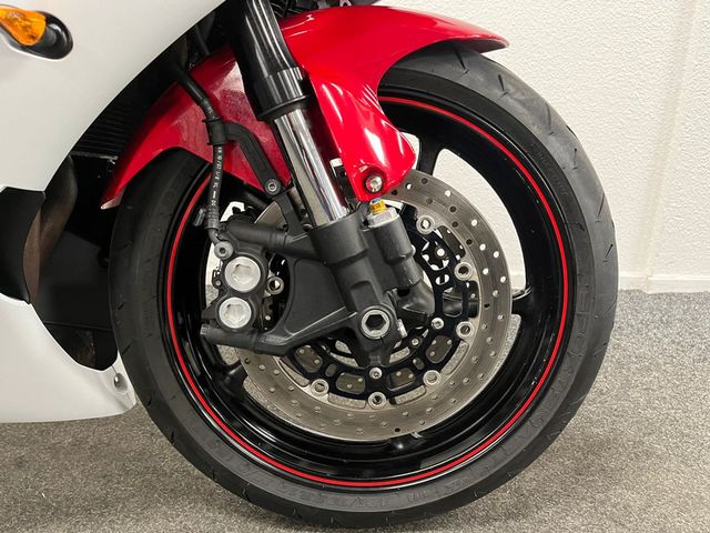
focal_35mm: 26
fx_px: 533
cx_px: 355
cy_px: 266
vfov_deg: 53.1
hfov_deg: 67.3
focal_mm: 5.1
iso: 400
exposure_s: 1/33
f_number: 1.6
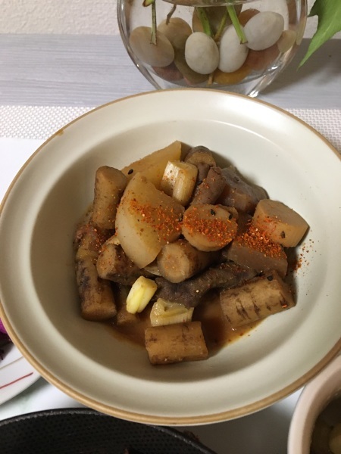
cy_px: 227
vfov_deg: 61.7
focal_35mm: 29
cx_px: 170
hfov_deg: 48.2
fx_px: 381
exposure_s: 1/30
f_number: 2.2
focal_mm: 4.15
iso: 200
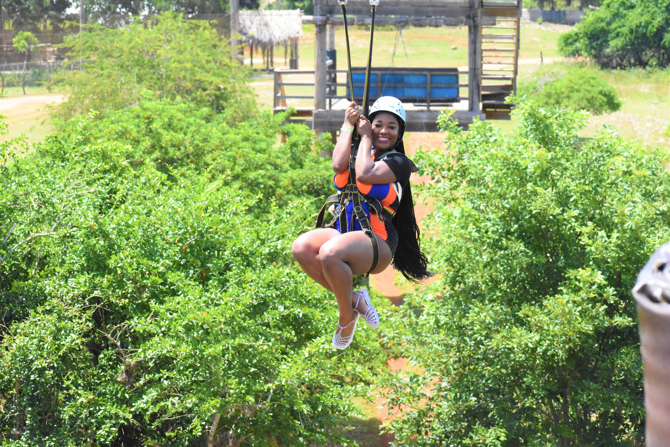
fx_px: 2512
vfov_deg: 10.2
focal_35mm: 135
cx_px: 335
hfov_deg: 15.2
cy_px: 224
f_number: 8
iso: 4000
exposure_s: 1/5000
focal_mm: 90
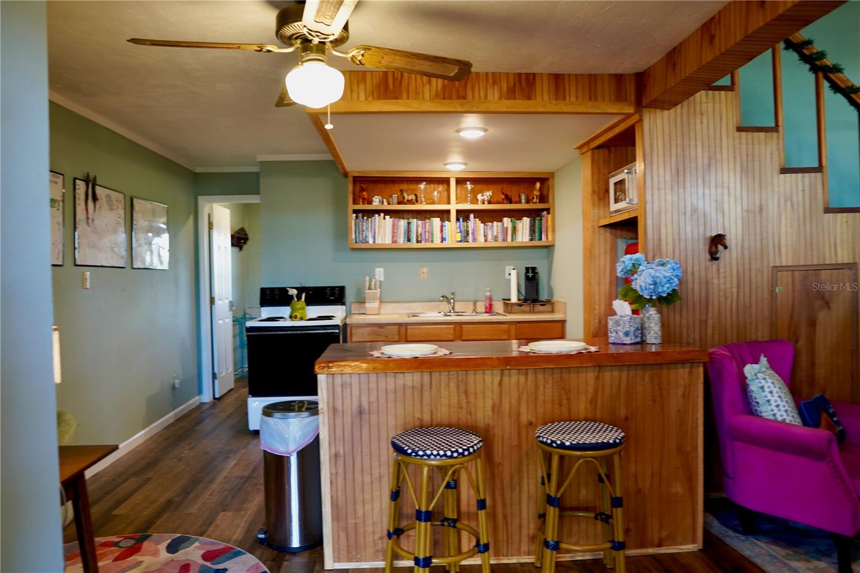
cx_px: 430
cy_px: 286
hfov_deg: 73.8
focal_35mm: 24
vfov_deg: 53.1
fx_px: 573
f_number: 2
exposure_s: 1/25
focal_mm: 16
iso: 100
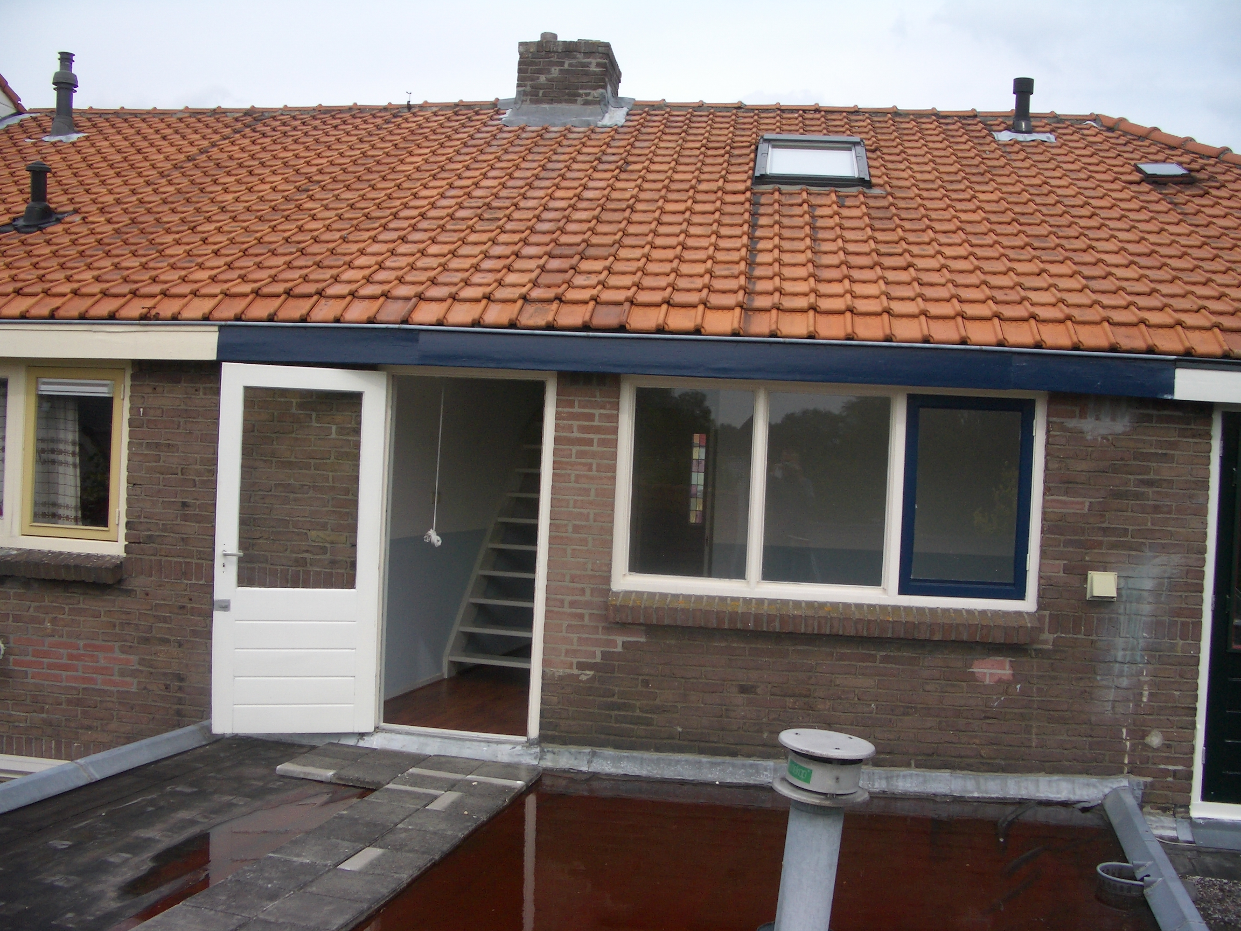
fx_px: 1255
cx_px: 620
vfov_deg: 40.7
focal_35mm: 35
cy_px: 466
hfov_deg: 52.6
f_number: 4.3
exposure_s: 1/400
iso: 50
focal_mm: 5.8
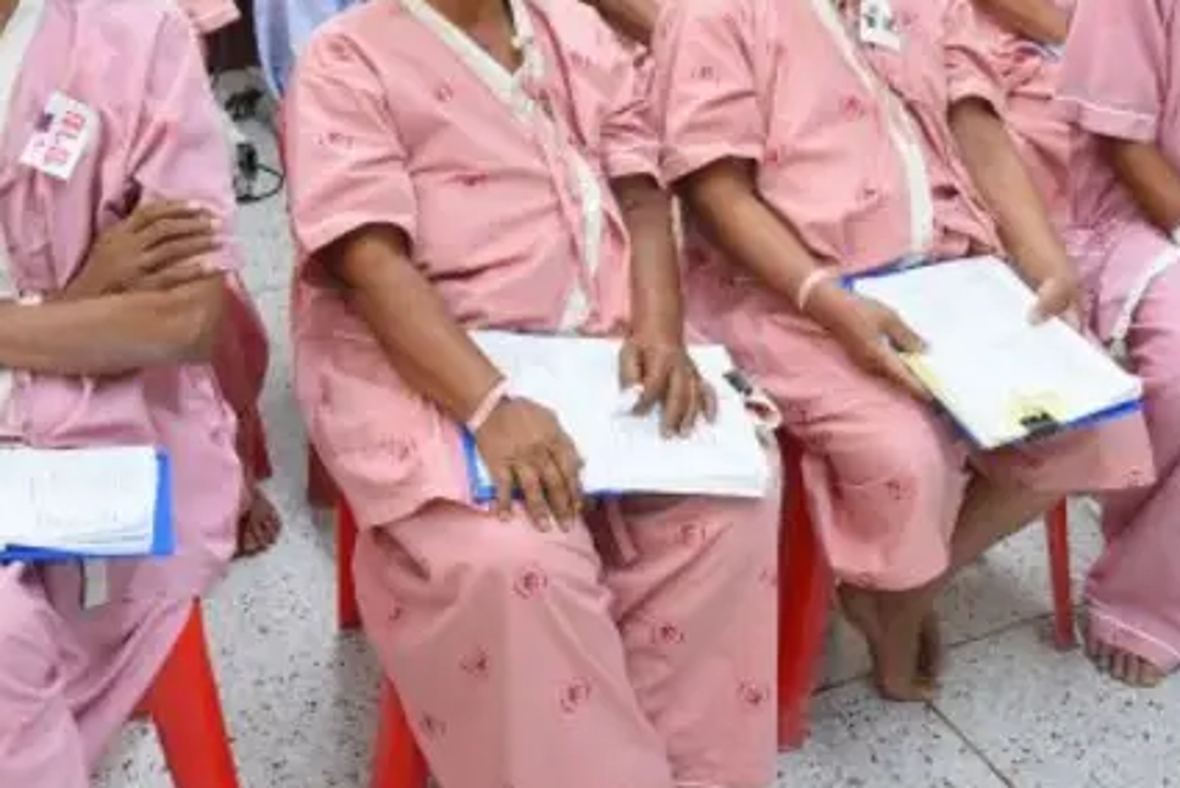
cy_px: 100
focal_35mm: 55
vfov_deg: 24.1
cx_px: 705
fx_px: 1804
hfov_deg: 36.1
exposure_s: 1/30
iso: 2000
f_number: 6.3
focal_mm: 30
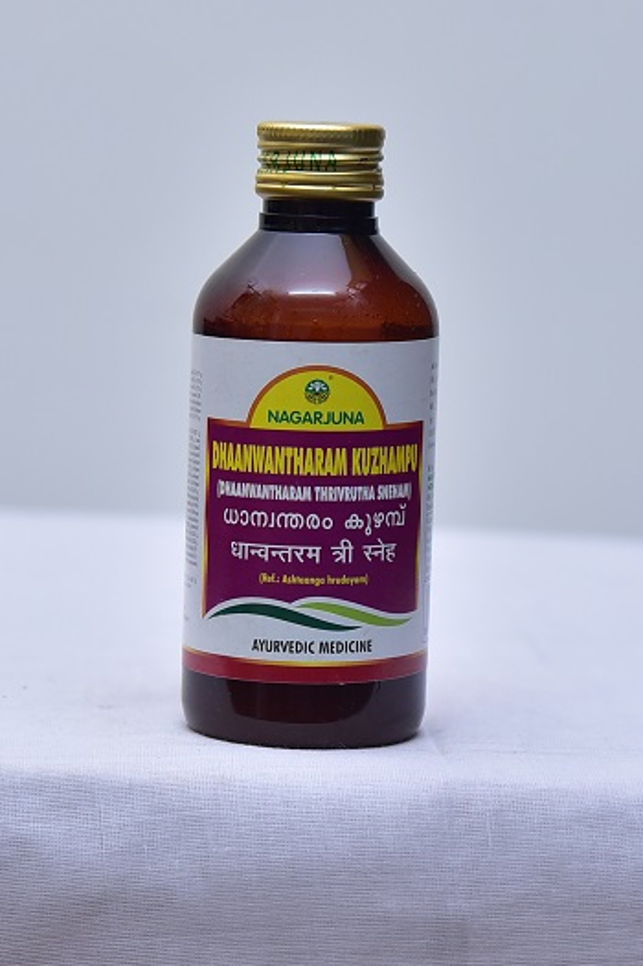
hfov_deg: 19.4
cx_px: 322
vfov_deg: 28.9
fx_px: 1878
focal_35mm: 70
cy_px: 483
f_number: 4.5
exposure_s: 1/160
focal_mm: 70
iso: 1250
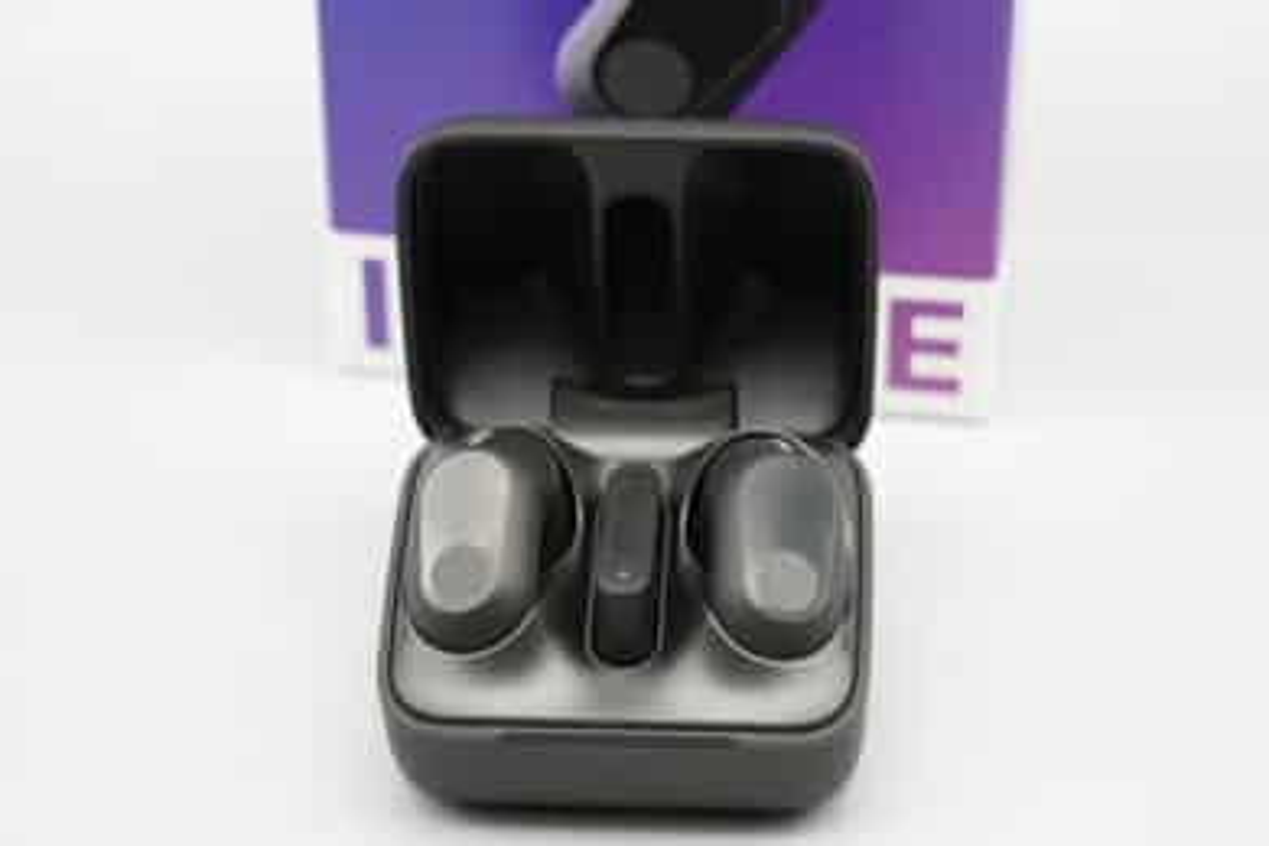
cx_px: 634
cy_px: 423
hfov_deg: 19.5
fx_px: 3701
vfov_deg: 13.0
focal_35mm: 105
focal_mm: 105
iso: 2500
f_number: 9
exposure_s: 1/125
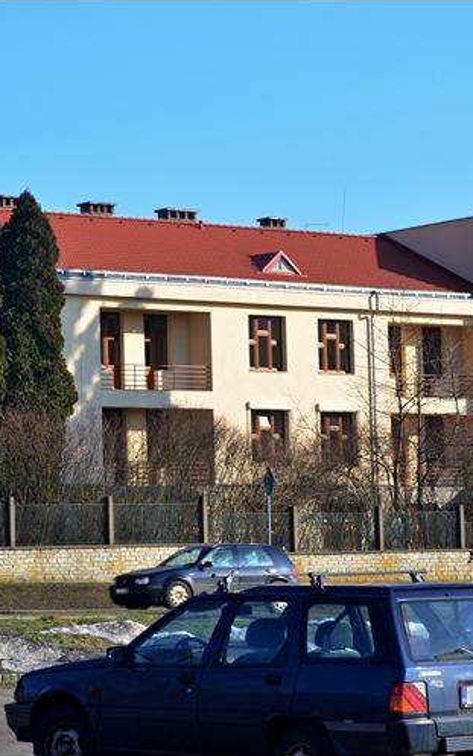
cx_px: 126
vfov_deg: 16.5
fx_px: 2612
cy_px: 377
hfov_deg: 10.3
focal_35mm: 127
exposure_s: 1/250
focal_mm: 55
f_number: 8
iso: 160
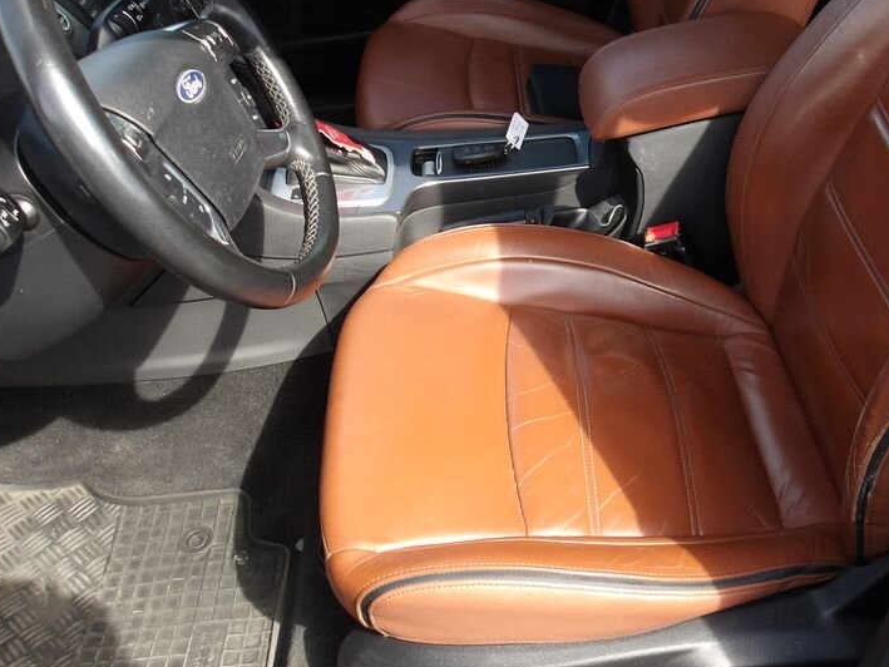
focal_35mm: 39
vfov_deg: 36.5
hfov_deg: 47.0
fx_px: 1002
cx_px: 604
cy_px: 234
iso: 100
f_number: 3
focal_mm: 4.9
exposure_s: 1/153
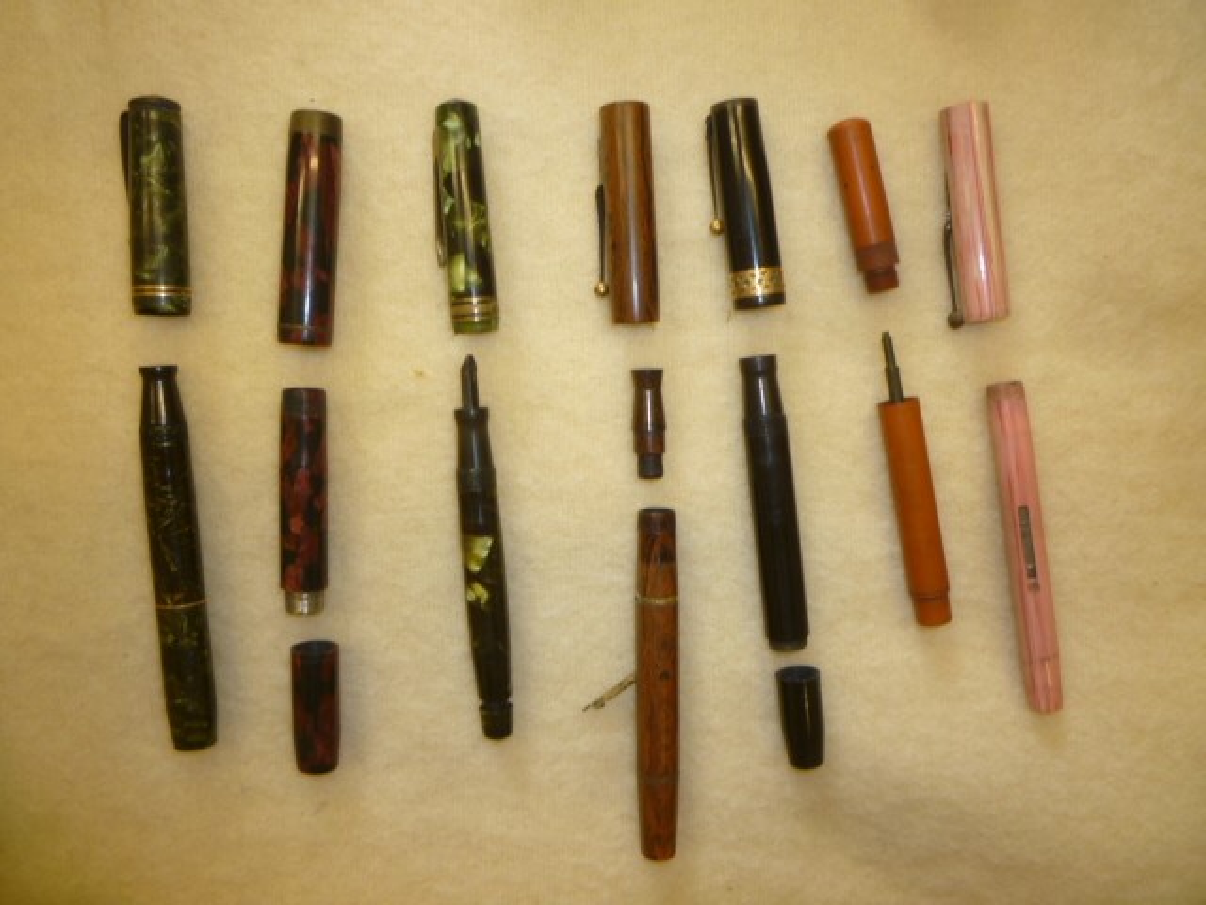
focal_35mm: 29
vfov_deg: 48.2
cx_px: 603
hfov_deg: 61.7
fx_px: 1010
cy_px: 452
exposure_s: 1/30
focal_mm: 5.2
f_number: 3.3
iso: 100
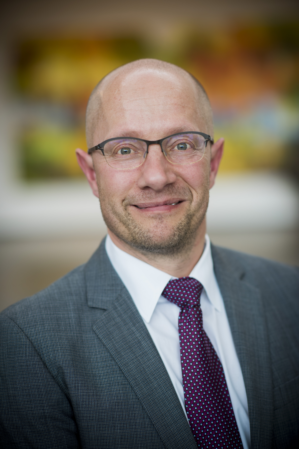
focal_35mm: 85
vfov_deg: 23.9
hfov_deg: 16.1
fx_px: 1058
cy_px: 224
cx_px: 150
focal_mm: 85
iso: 400
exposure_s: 1/250
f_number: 2
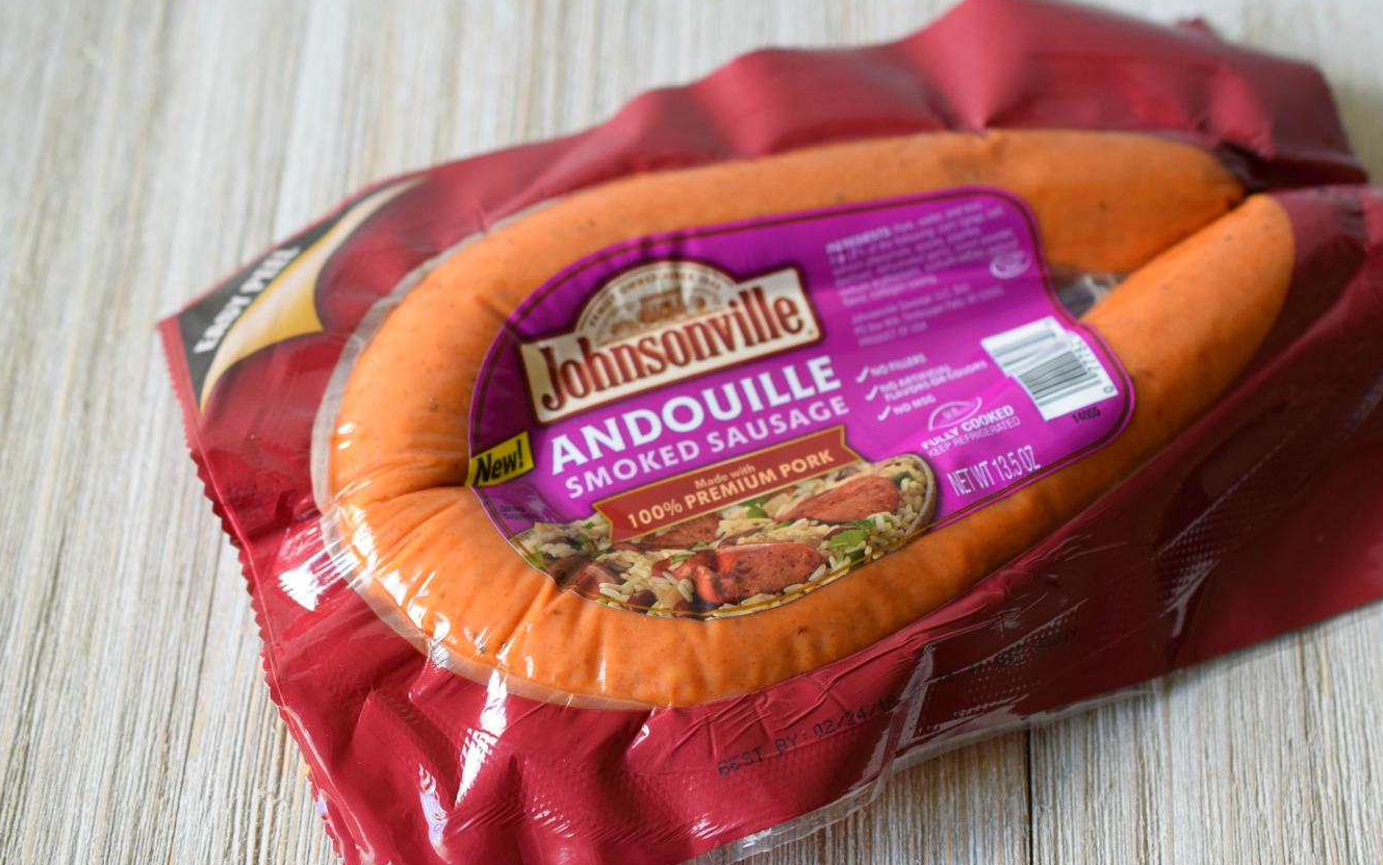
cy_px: 382
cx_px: 770
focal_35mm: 69
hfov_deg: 29.8
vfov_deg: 18.9
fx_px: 2601
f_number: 4
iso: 640
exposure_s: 1/60
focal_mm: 40
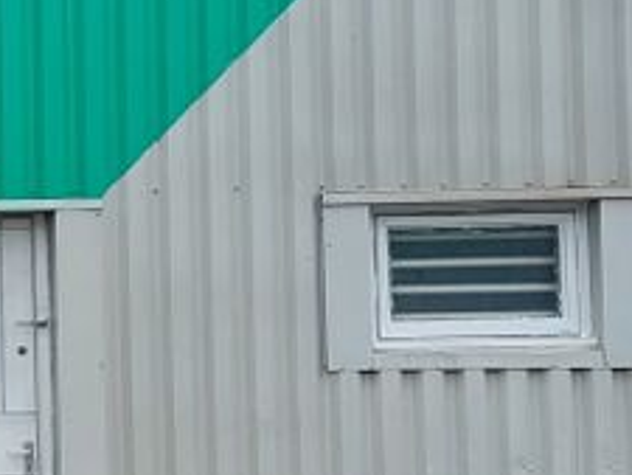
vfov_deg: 11.8
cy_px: 273
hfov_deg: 14.5
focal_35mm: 126
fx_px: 2302
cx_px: -336
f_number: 1.8
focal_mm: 5.23
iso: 40
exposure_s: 1/379
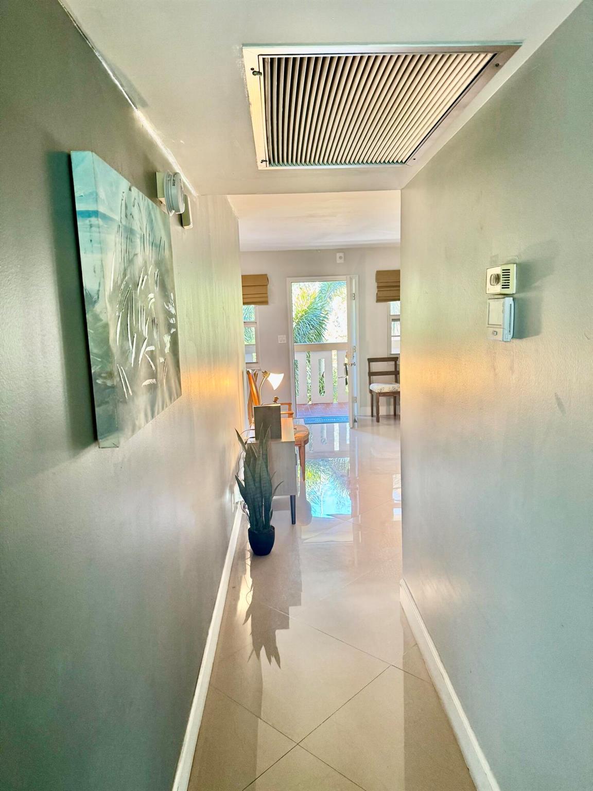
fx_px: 548
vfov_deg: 71.6
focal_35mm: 24
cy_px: 396
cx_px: 296
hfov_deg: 56.8
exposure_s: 1/60
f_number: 1.78
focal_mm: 6.76
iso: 200
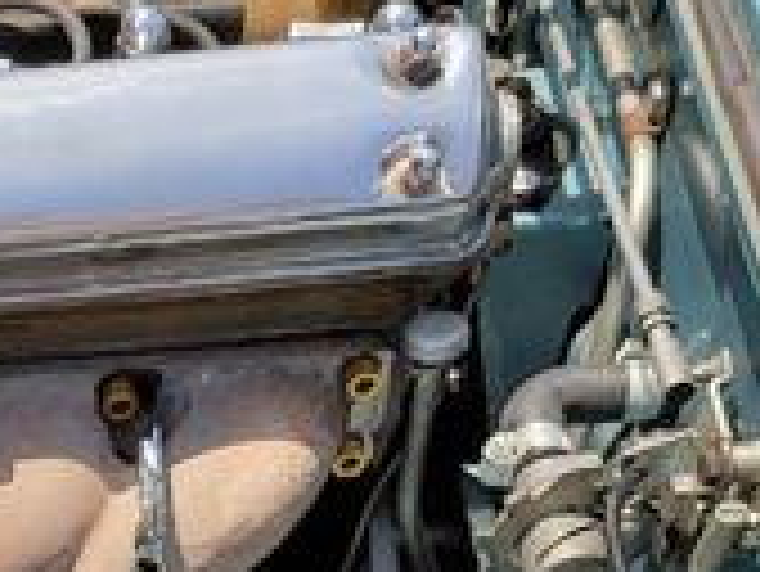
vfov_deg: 14.2
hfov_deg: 19.0
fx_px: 1999
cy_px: 1058
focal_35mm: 91
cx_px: -373
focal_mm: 6.7
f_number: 1.8
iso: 16
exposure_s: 1/420
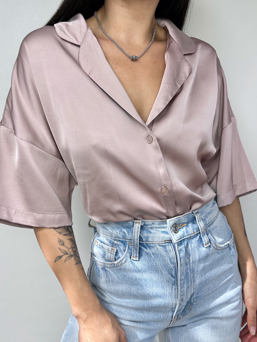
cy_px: 171
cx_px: 128
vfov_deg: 71.6
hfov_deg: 56.8
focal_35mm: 24
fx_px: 238
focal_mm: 6.86
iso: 80
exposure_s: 1/390
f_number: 1.78
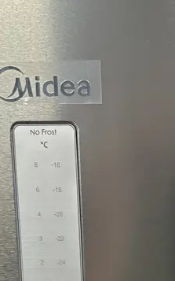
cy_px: 275
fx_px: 557
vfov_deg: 26.8
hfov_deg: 17.2
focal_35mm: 73
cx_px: 200
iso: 125
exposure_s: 1/50
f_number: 1.78
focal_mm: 6.86
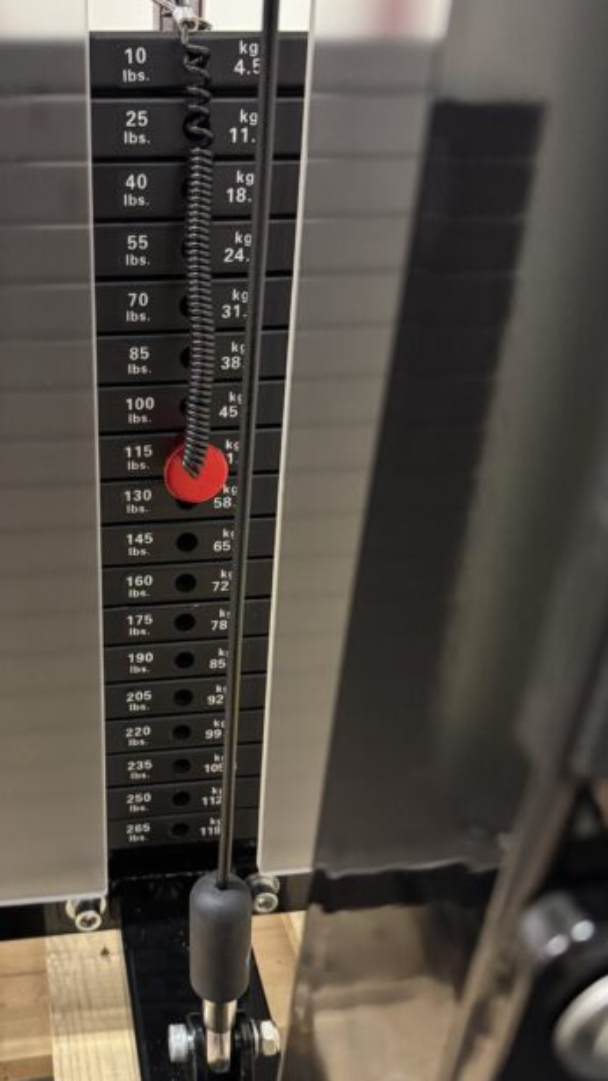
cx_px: 148
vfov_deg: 58.0
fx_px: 974
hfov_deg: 33.9
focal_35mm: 34
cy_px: 548
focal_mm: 6.76
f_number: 1.78
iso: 800
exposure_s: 1/33
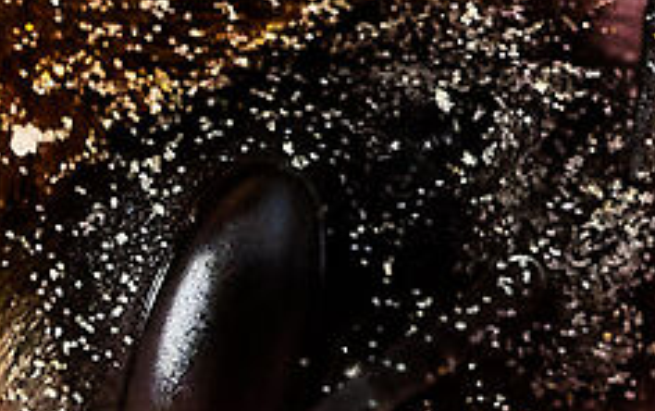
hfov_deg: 1.6
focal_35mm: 1294
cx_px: -280
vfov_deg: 1.0
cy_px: -111
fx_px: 23121
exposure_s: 1/250
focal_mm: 60
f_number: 8
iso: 800
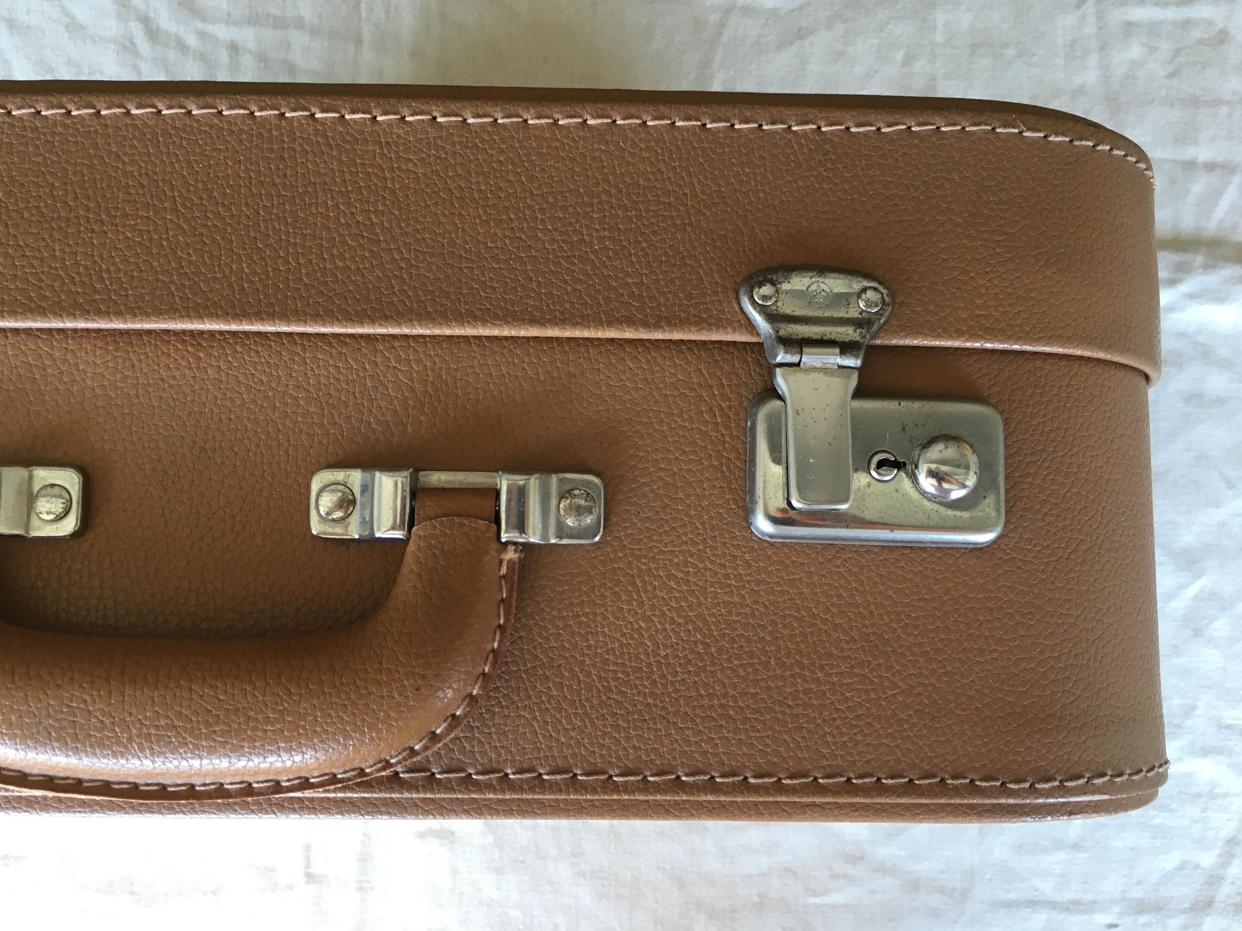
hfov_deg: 60.0
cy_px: 457
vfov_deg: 46.8
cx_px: 610
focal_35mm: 30
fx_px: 1076
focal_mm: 4.15
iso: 50
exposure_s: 1/33
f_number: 2.2
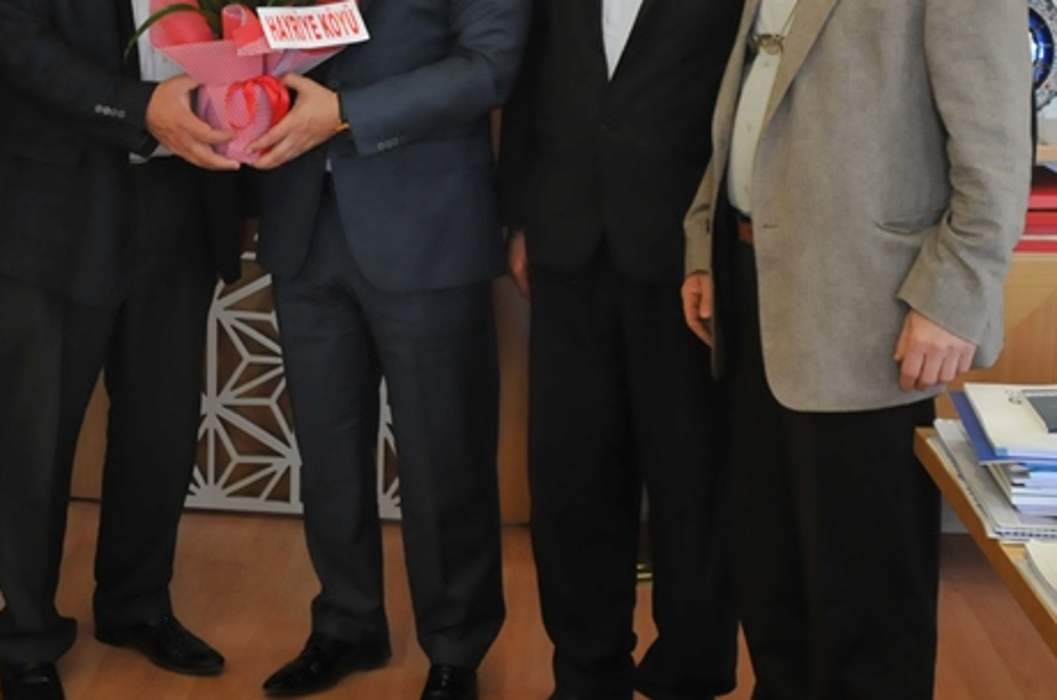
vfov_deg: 19.9
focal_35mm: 67
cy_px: 106
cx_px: 228
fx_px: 1963
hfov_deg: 29.5
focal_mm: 20
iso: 800
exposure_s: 1/50
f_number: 3.5
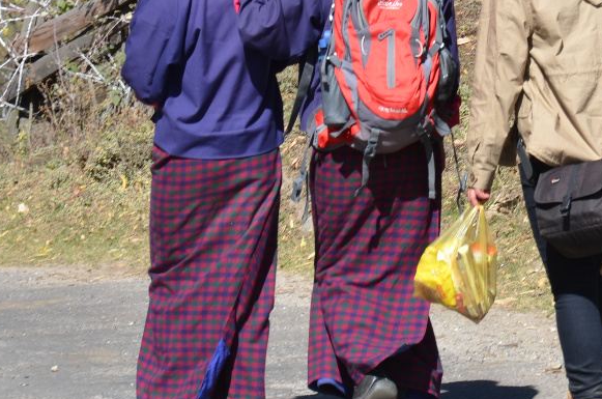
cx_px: 567
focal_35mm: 433
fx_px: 7233
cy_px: 49
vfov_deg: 3.2
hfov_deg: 4.8
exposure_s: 1/250
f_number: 8
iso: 125
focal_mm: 105
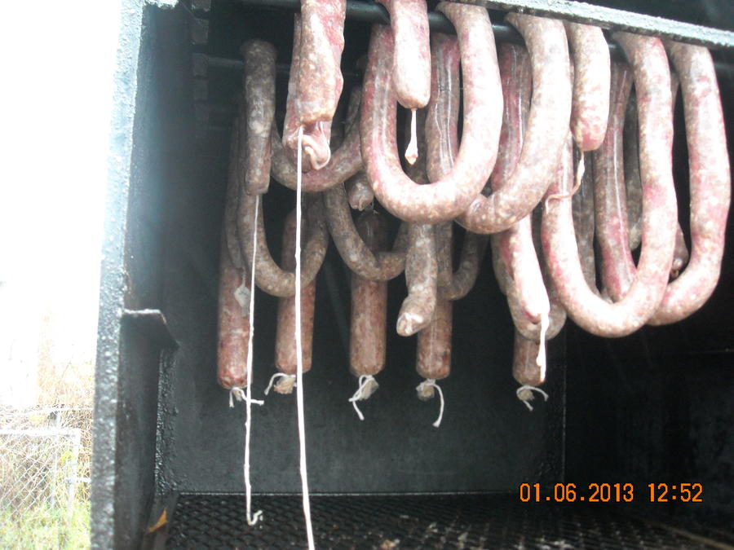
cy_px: 275
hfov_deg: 52.6
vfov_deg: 40.7
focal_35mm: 35
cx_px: 367
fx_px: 742
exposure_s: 1/54
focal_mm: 5.7
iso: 400
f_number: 2.8
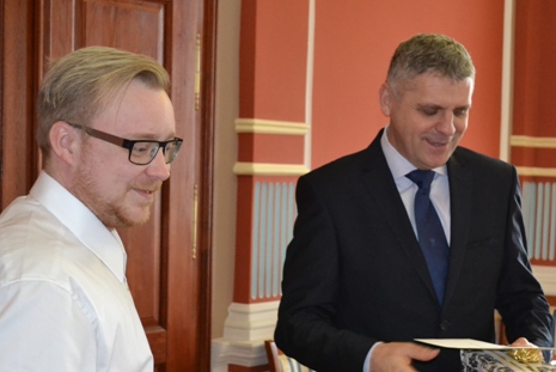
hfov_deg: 30.4
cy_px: 234
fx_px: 1020
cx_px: 320
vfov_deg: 20.6
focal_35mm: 66
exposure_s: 1/60
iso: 3200
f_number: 4.8
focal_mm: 32
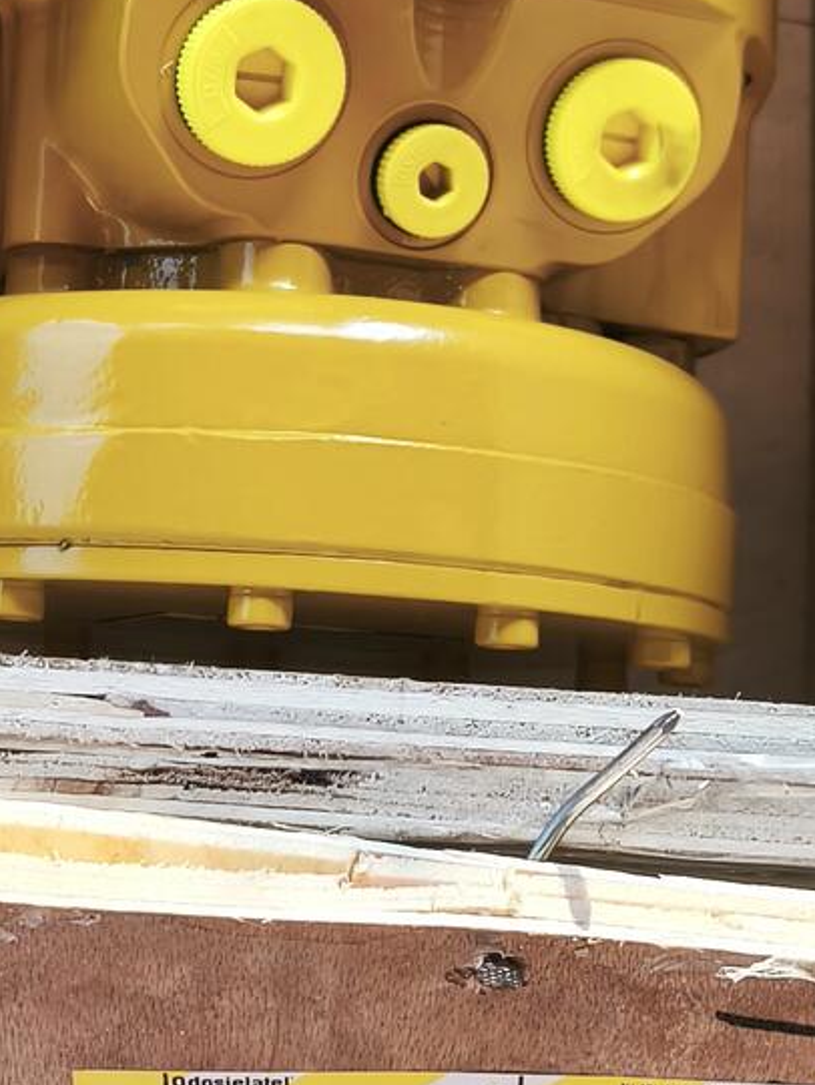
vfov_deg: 22.4
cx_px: 221
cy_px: 355
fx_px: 2730
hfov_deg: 16.9
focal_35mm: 87
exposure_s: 1/100
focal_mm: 5.35
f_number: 1.7
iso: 125
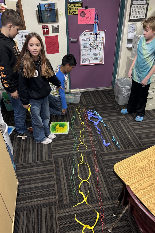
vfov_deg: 65.5
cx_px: 73
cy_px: 119
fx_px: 181
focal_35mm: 28
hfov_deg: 46.4
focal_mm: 5.96
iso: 400
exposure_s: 1/60
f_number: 1.6
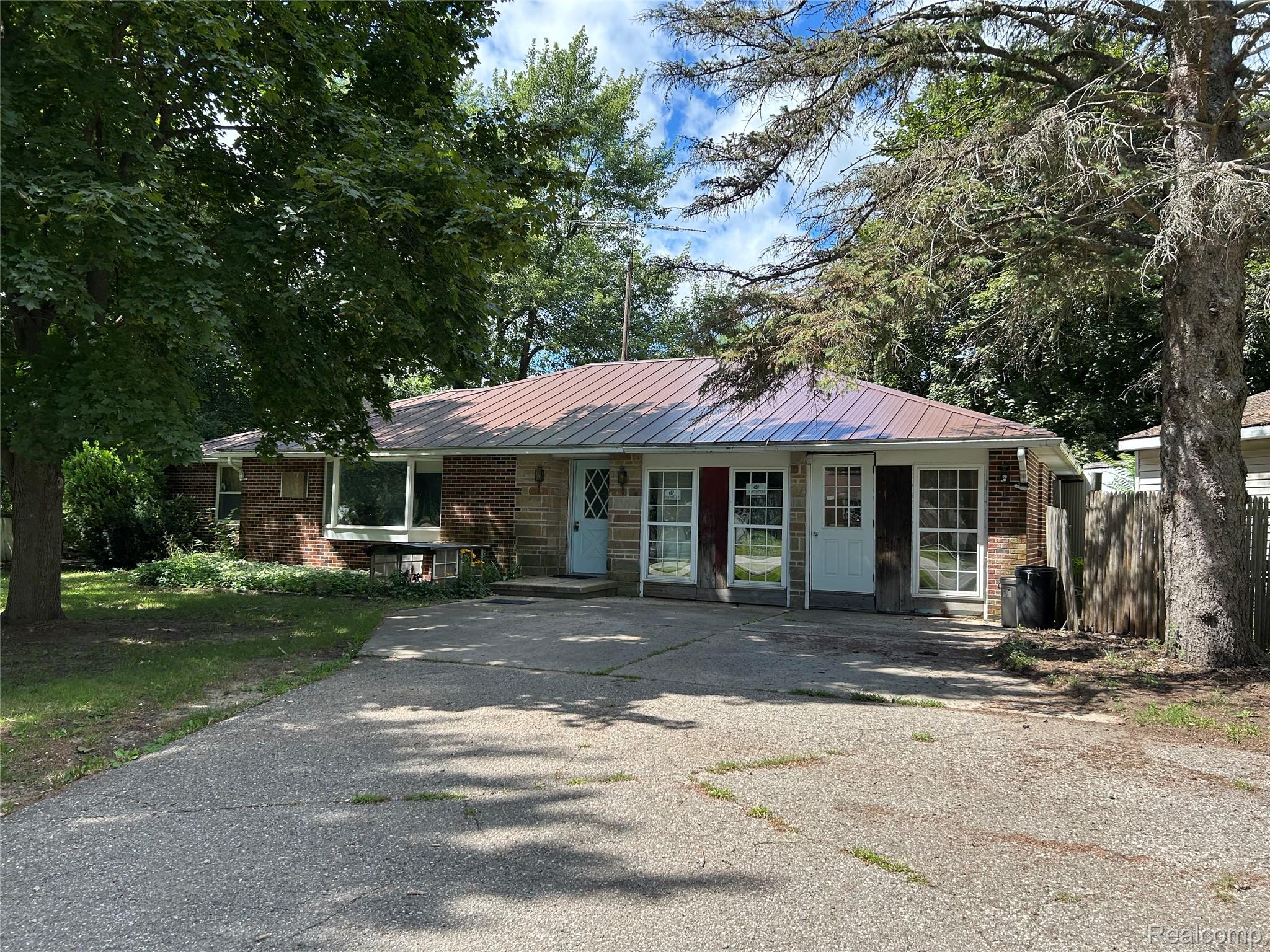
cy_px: 476
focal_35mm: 26
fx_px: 954
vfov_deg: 53.1
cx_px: 635
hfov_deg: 67.3
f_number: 1.5
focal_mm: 5.7
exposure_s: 1/1344
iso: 50
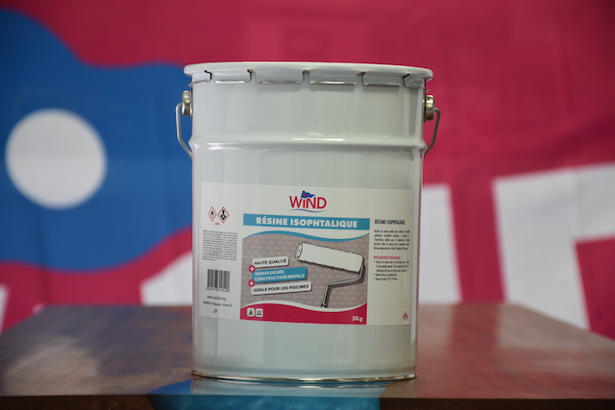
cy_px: 205
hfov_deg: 13.7
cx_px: 308
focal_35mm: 150
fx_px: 2563
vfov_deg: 9.2
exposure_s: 1/60
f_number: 5.6
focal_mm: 100
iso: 720
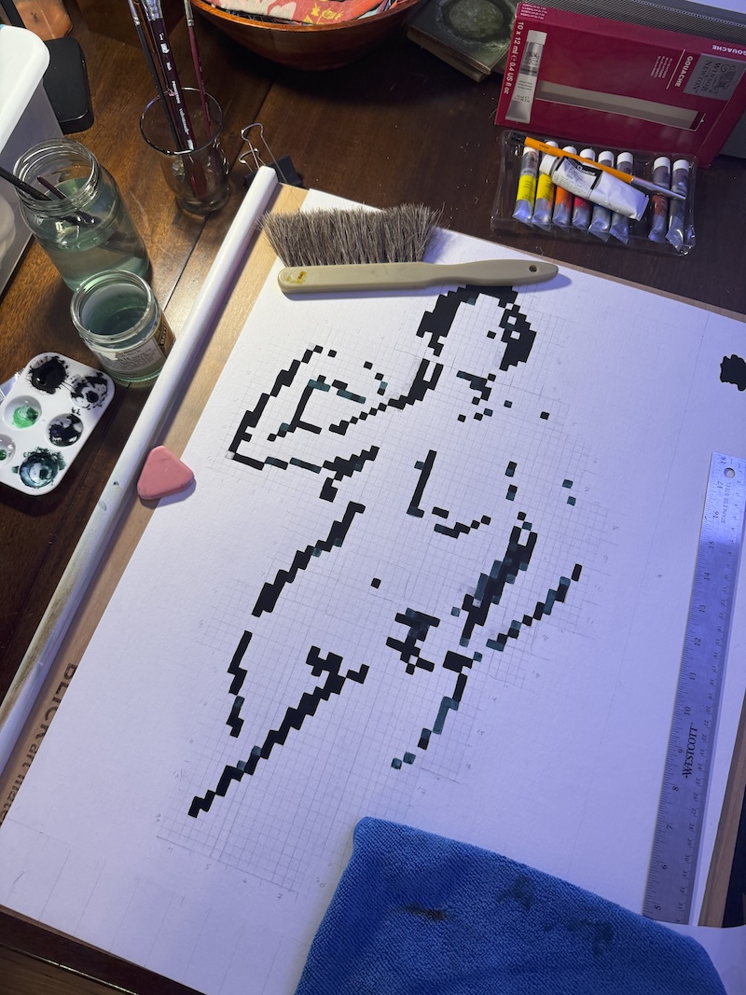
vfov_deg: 71.6
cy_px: 498
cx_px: 373
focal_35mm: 24
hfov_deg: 56.8
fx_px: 690
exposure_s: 1/111
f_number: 1.78
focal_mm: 6.76
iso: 160
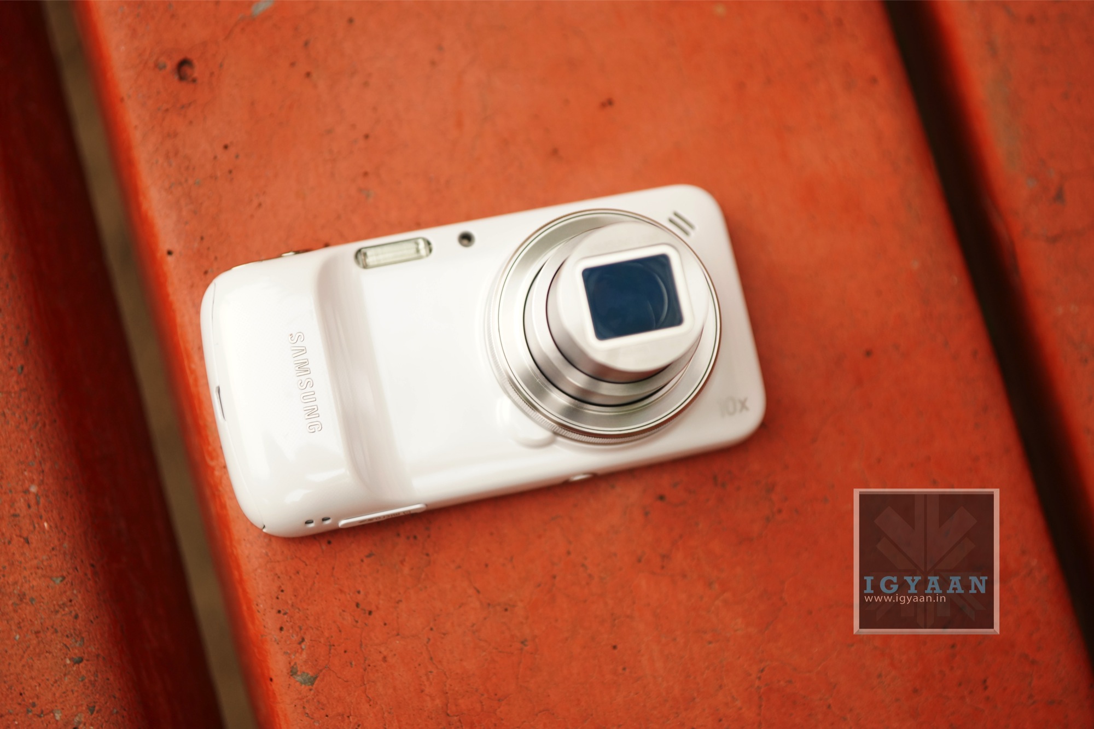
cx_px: 547
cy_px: 364
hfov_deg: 28.8
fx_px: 2127
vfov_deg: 19.5
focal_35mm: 70
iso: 640
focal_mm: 70
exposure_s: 1/50
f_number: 2.8
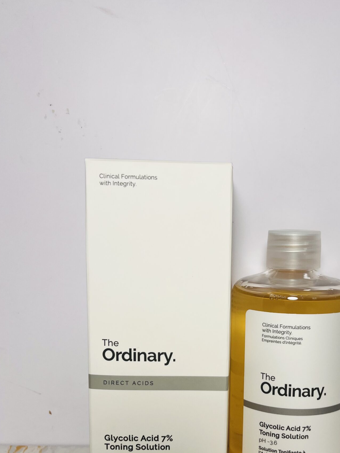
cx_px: 234
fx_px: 511
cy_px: 308
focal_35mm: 39
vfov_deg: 47.0
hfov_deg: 36.3
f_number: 1.5
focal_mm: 5.7
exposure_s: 1/2008
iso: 50
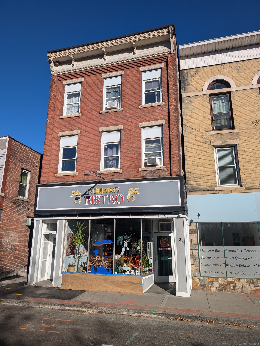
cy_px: 173
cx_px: 130
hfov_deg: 56.9
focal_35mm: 24
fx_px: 240
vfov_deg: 71.5
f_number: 1.68
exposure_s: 1/2174
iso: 19
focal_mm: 6.9
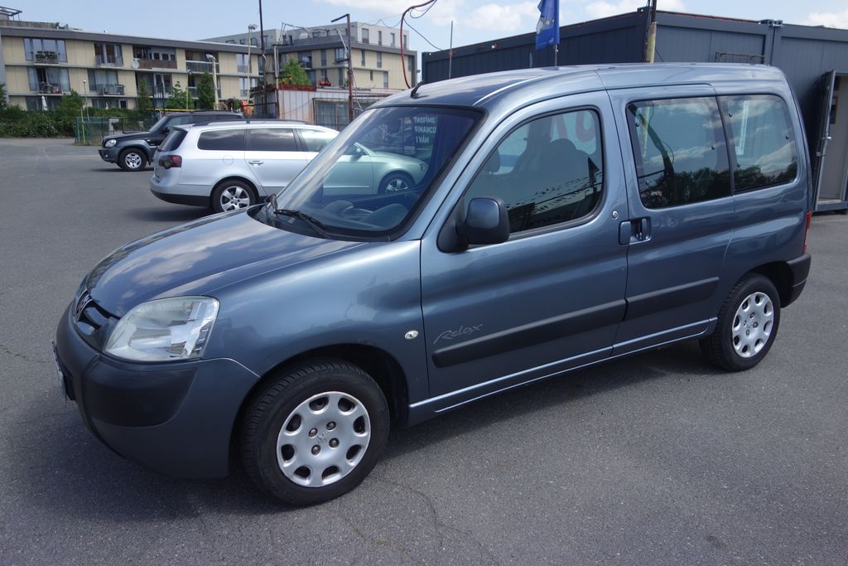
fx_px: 660
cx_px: 424
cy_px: 283
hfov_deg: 65.5
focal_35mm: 28
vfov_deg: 46.4
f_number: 2.5
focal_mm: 10.4
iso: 125
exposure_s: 1/1250
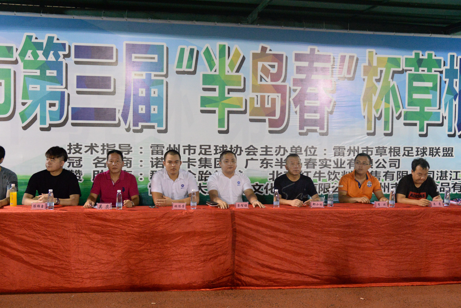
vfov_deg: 36.9
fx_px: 461
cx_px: 207
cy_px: 167
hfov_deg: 53.0
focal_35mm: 36
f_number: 4
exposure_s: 1/60
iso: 6400
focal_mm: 30
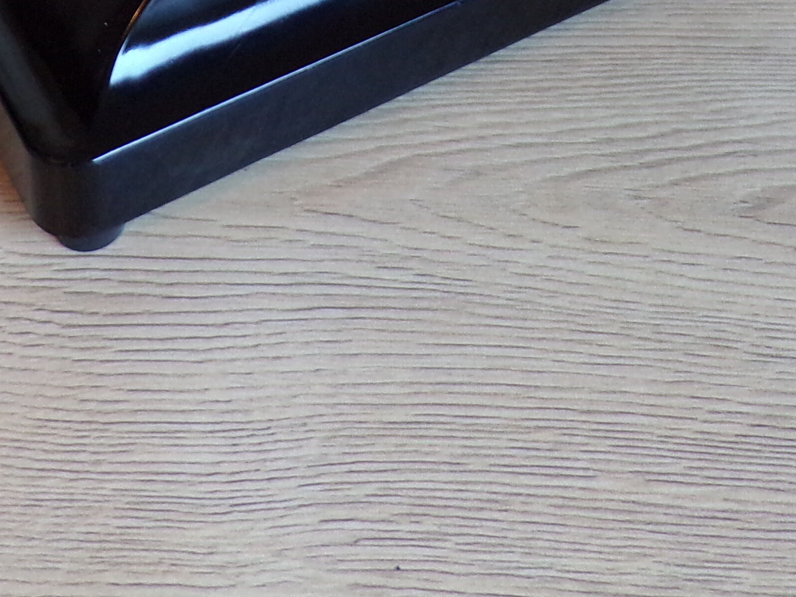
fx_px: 1587
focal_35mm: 69
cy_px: -255
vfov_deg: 19.1
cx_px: 426
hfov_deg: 28.2
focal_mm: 4.3
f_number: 3
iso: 200
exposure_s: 1/25
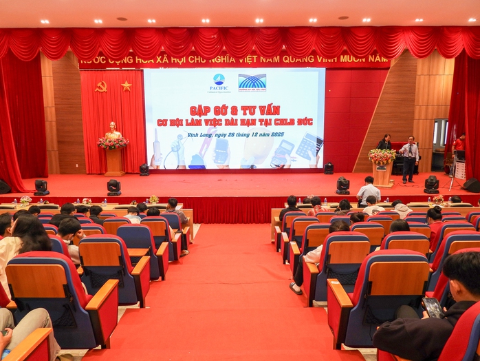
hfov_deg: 71.6
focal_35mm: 24
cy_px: 180
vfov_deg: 56.8
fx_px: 333
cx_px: 240
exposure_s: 1/30
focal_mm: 4.3
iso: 100
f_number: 2.8
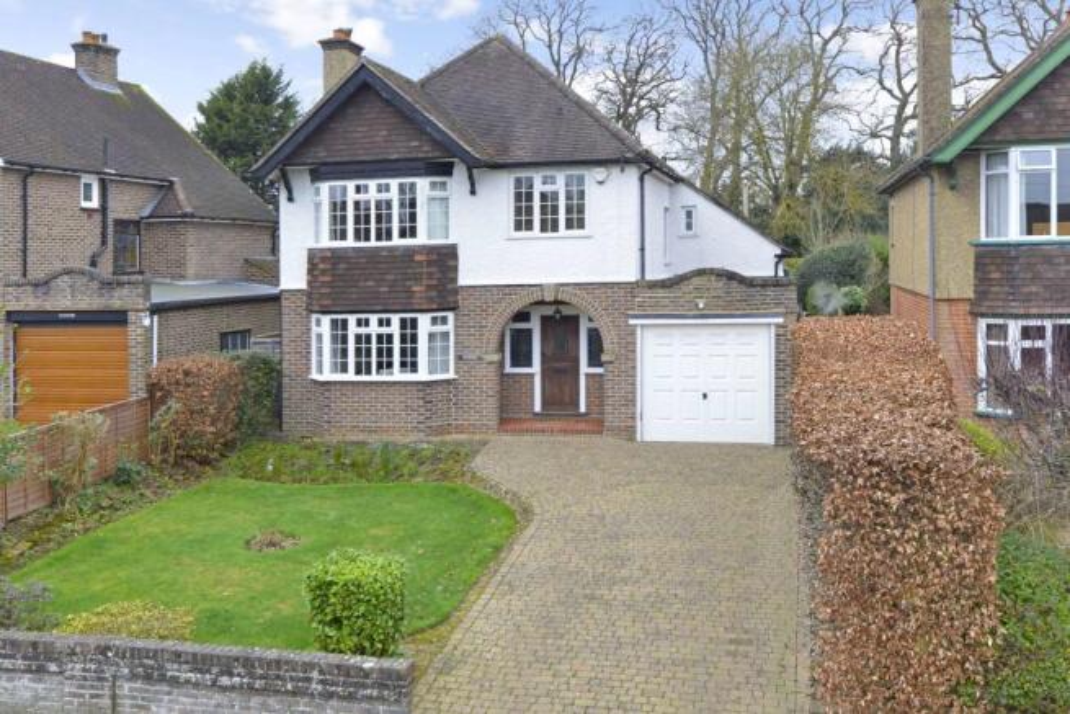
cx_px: 535
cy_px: 357
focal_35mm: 35
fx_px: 1040
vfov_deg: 37.9
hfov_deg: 54.4
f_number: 7.1
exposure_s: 1/60
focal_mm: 35
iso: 400
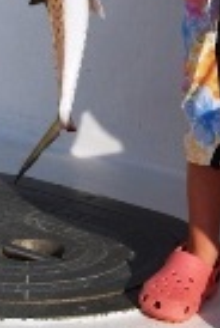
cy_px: -110
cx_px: 320
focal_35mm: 186
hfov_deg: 7.3
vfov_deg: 10.8
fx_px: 1696
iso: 100
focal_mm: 38
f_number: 8
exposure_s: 1/250
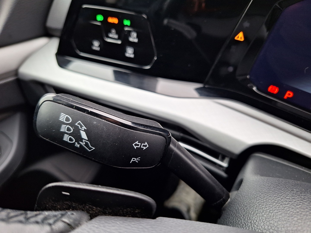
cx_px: 156
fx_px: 207
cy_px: 116
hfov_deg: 73.9
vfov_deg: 58.9
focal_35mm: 23
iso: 80
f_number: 1.8
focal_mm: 5.54
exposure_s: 1/50
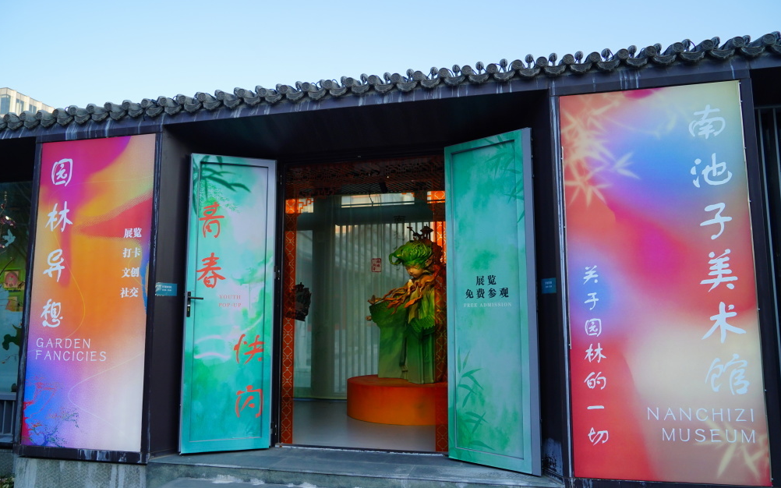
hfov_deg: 72.6
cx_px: 392
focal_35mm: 25
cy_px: 257
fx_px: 532
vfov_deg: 49.2
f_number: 7.1
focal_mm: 24
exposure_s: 1/640
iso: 640
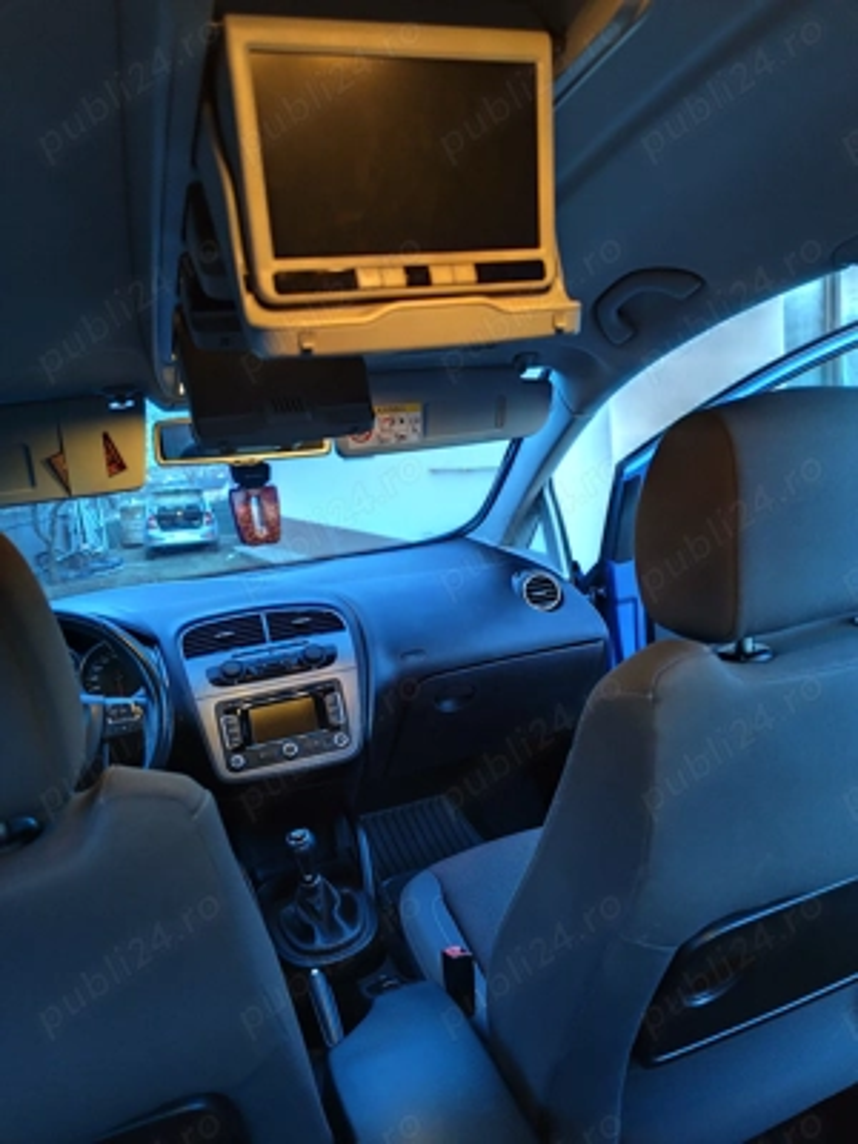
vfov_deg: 73.9
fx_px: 760
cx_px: 429
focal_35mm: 23
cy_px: 572
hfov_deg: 58.9
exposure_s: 1/25
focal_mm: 6.14
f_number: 1.65
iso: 3200
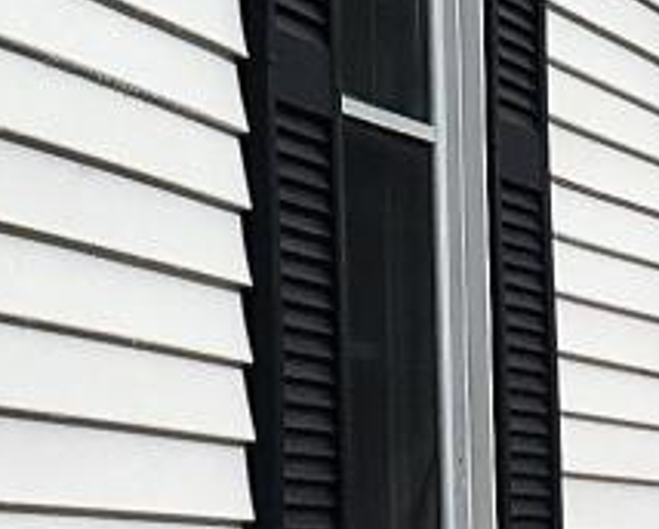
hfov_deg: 7.3
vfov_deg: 5.7
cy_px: -772
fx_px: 5158
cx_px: 323
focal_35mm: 264
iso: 25
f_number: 2.2
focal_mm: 4.15
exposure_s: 1/2653
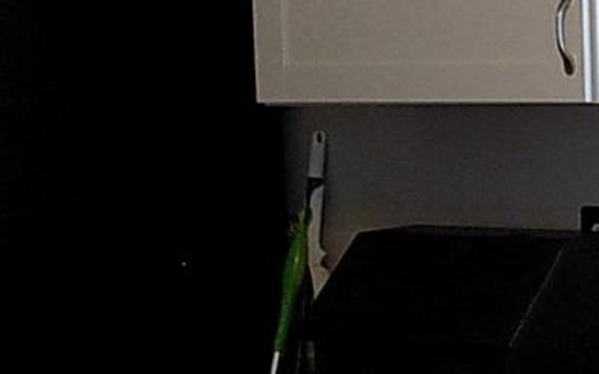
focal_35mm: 99
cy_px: 240
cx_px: 1165
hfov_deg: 16.5
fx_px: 1616
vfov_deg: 13.2
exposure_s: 1/30
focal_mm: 4
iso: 140
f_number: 3.1
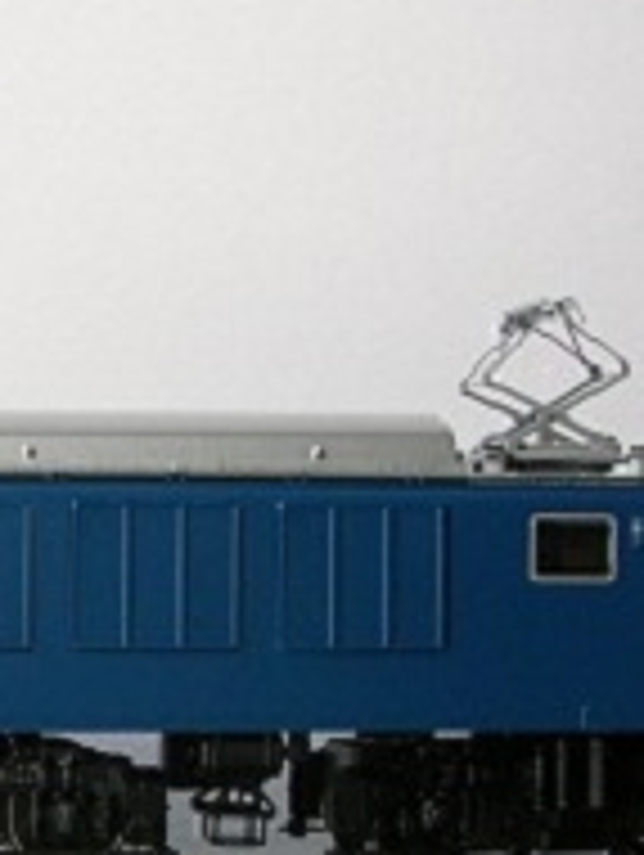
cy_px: 621
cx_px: -97
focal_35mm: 91
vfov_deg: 21.4
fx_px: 2252
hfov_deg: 15.7
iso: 50
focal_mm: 5.8
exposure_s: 1/40.8
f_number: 2.8
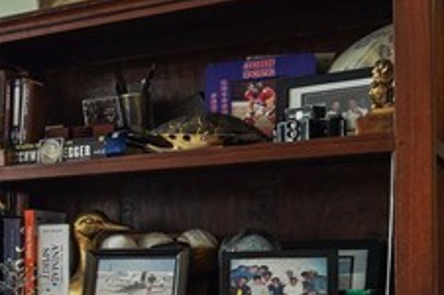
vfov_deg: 17.3
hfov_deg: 15.2
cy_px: 297
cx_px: -613
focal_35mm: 77
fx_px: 948
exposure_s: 1/2.5
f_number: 9
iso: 320
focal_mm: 16
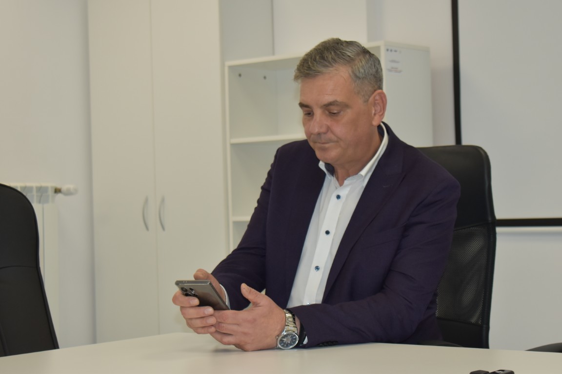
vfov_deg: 16.6
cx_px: 281
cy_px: 187
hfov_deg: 24.6
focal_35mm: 82
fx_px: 1288
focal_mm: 55
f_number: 5.6
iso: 720
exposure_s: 1/125
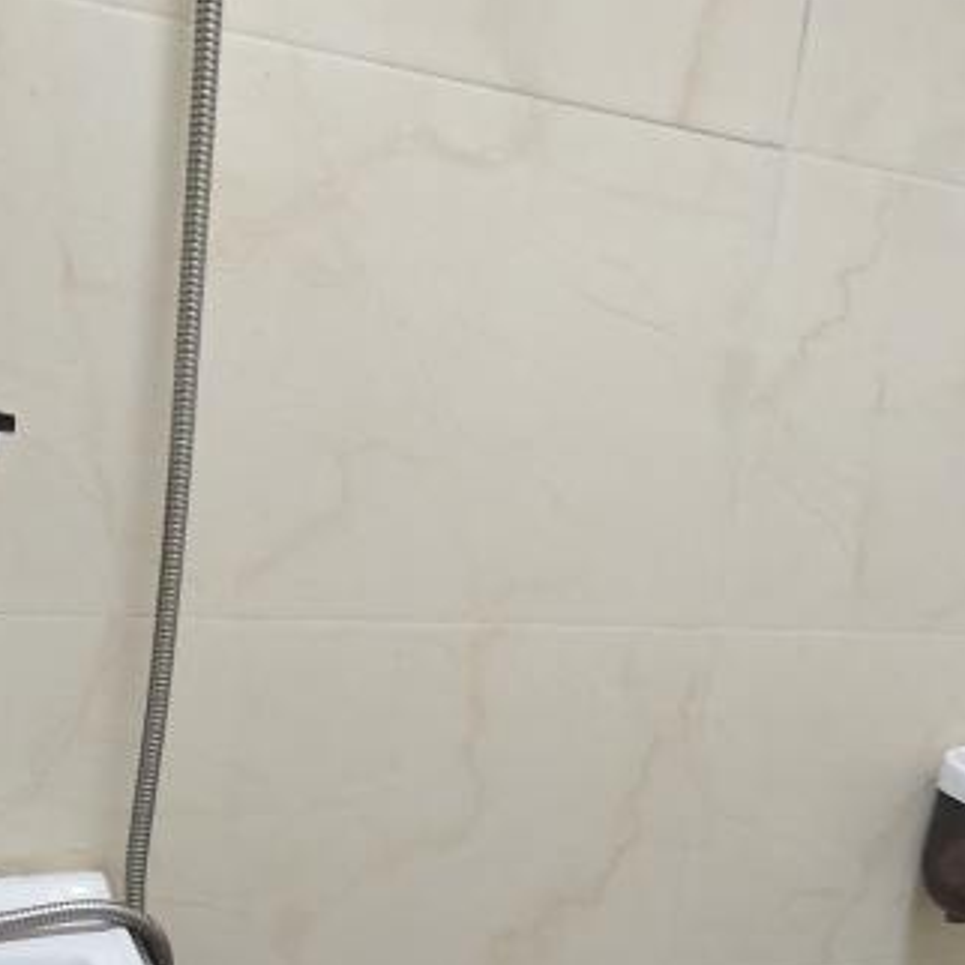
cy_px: 1191
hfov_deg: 40.8
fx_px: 1293
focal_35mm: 41
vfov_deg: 32.7
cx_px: 557
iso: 640
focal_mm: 2.16
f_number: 2.2
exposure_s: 1/33.3
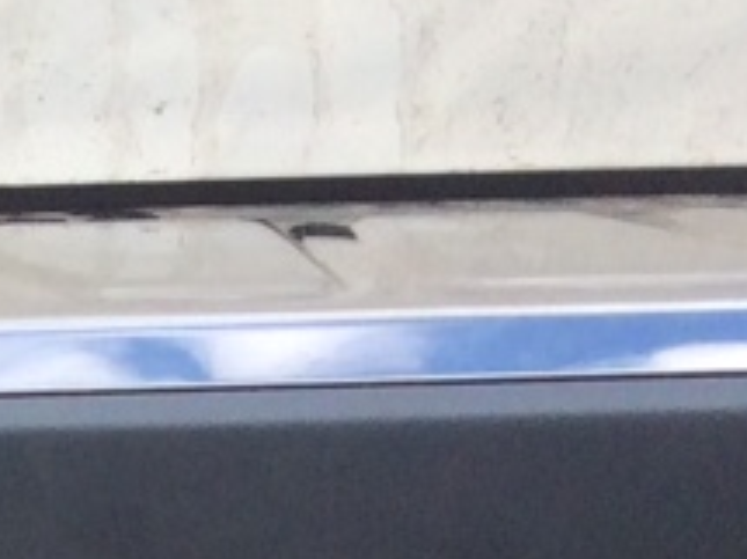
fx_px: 4745
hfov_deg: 7.5
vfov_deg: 6.3
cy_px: 1476
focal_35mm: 220
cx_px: -1723
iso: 32
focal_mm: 4.15
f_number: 2.2
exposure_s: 1/855
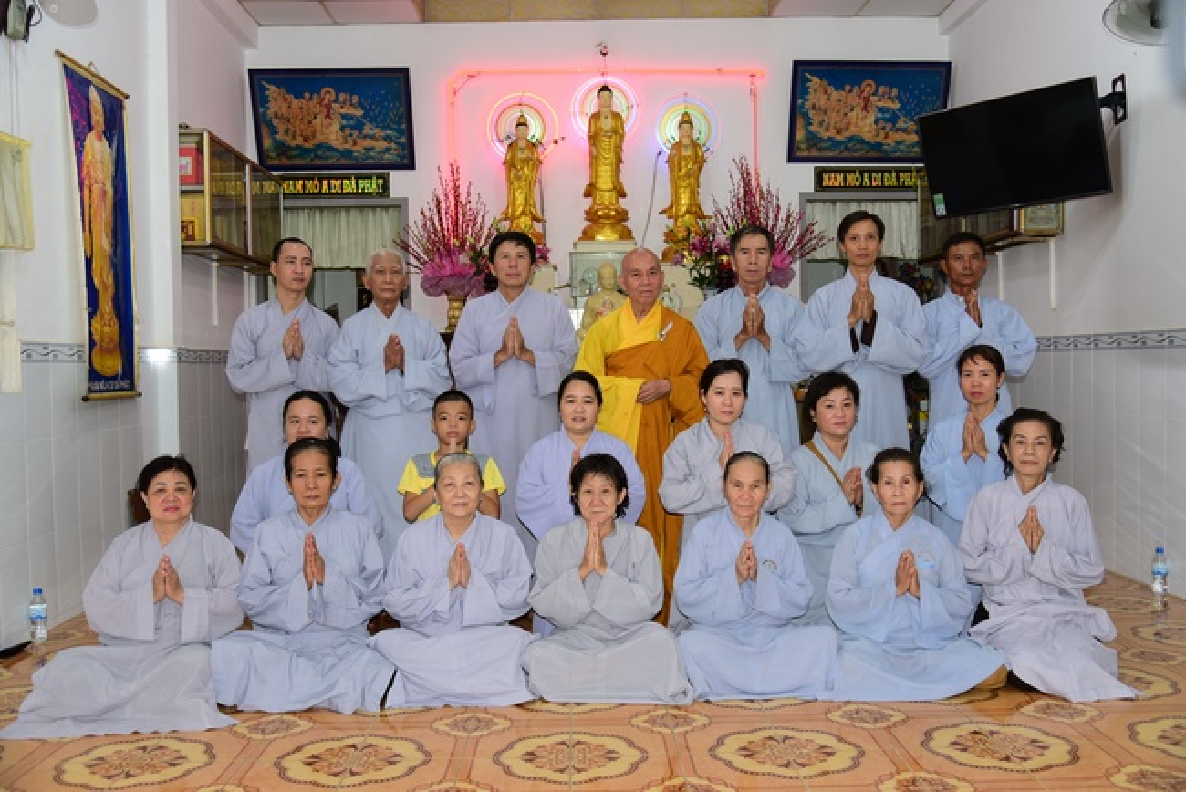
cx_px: 593
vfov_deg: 38.9
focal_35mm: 34
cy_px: 396
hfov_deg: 55.8
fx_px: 1121
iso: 320
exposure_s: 1/60
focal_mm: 34
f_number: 4
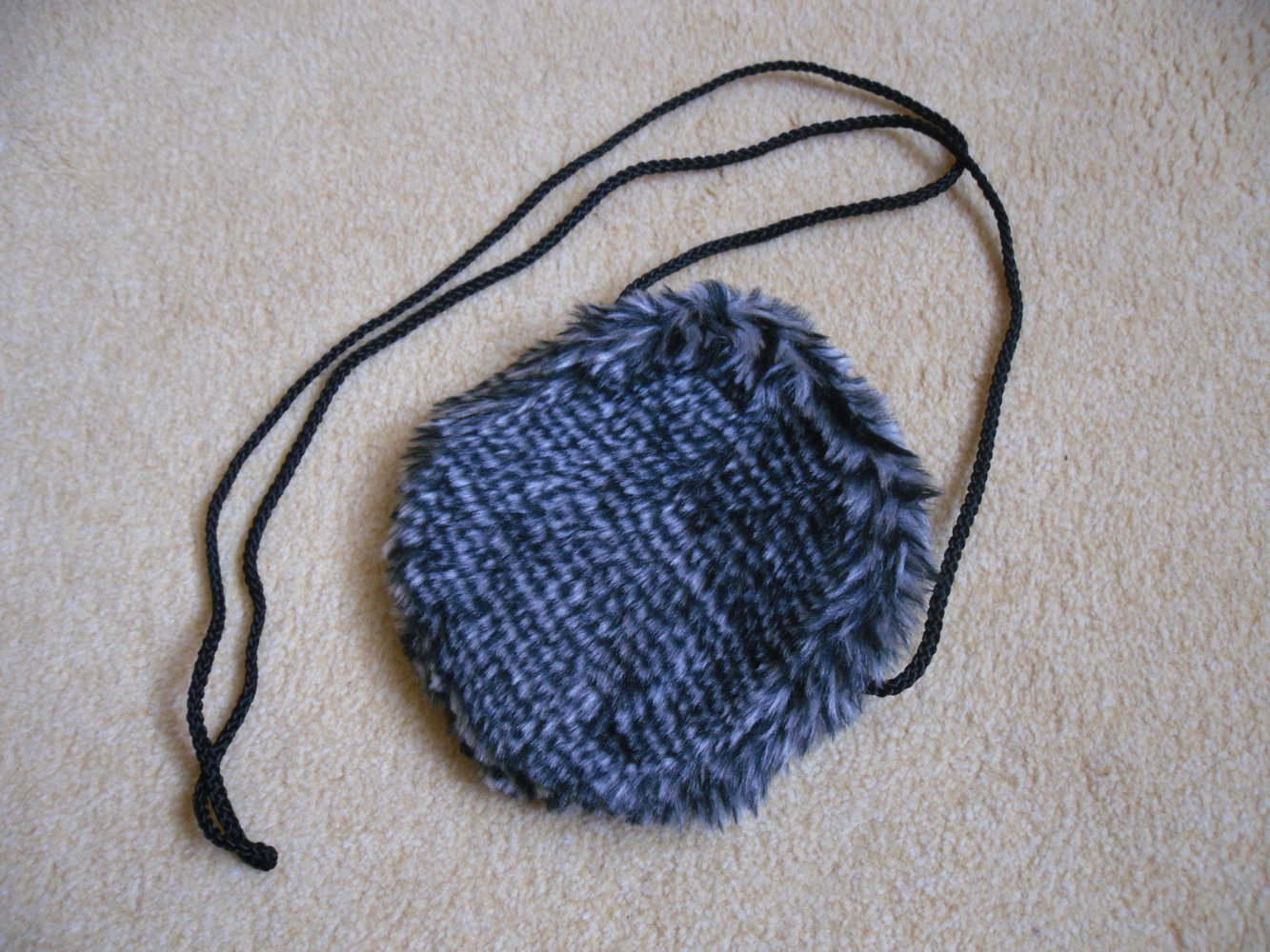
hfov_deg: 42.1
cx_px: 635
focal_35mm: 45
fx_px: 1651
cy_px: 476
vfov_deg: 32.2
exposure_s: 1/45
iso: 400
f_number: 3.5
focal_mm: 6.3
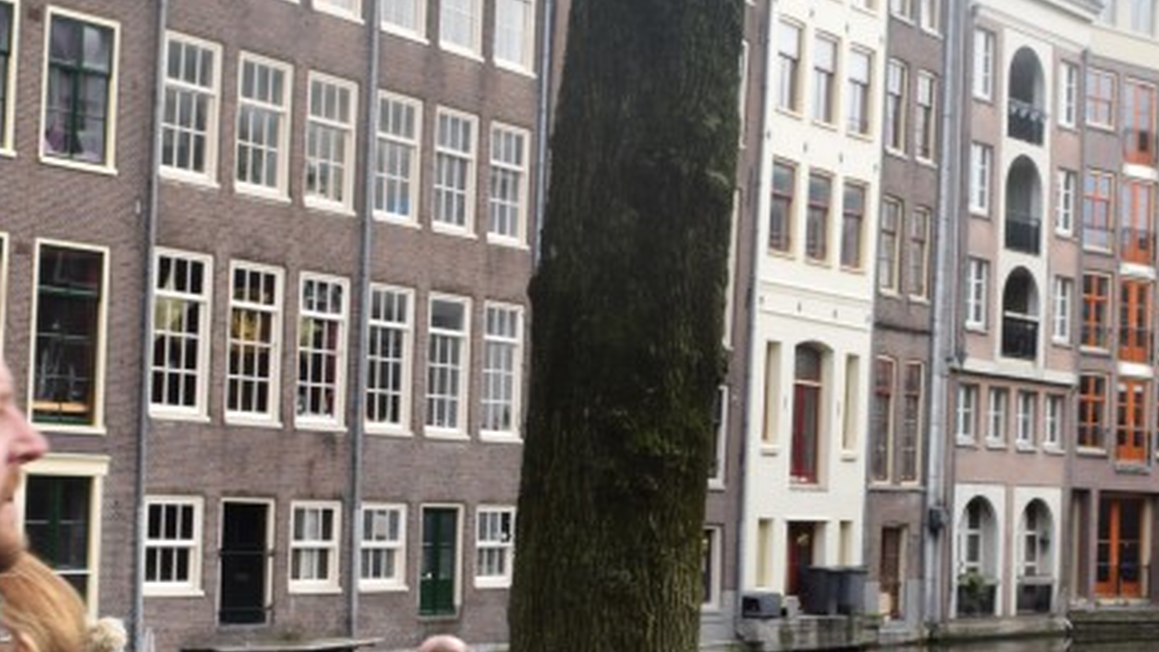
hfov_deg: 29.9
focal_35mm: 70
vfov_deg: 17.2
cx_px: 770
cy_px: 445
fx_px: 2152
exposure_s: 1/160
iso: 400
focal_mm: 18
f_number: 6.3
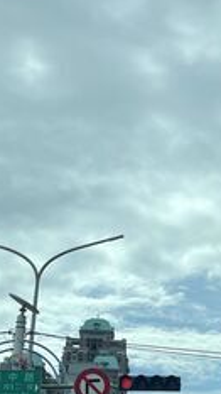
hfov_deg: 16.3
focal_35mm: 73
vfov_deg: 28.4
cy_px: 308
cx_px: 199
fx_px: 761
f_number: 1.6
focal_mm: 5.1
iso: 32
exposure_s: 1/6250
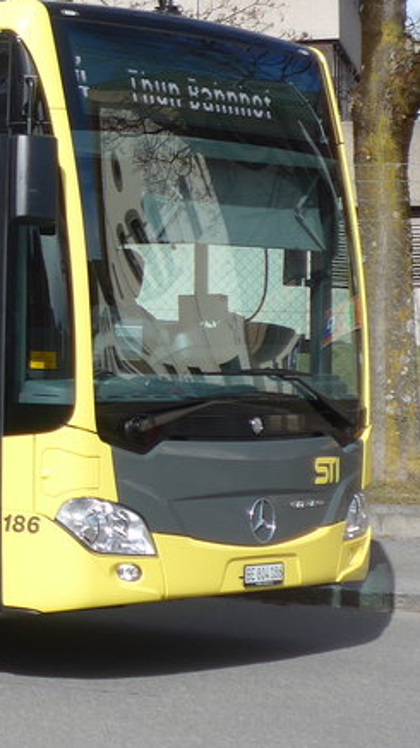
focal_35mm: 132
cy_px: 211
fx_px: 2615
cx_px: -420
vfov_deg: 16.2
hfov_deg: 8.7
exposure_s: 1/2000
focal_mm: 9
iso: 80
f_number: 2.8
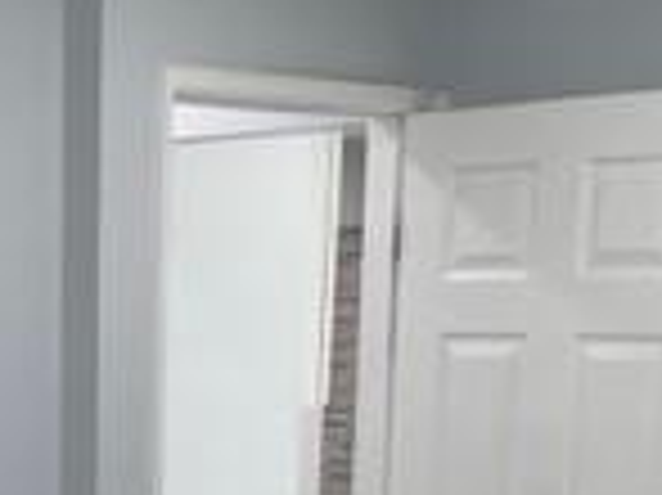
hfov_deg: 16.8
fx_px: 2159
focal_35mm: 113
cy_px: 765
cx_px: -86
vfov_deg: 12.4
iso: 50
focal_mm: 4.2
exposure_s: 1/120
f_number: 1.6
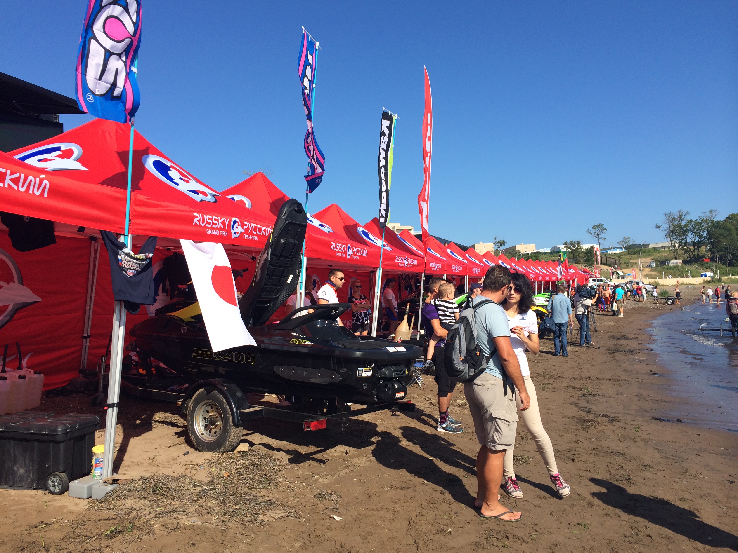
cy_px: 276
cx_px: 369
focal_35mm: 30
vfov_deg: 46.8
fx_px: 640
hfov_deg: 60.0
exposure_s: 1/1866
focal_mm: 4.12
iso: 32
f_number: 2.2
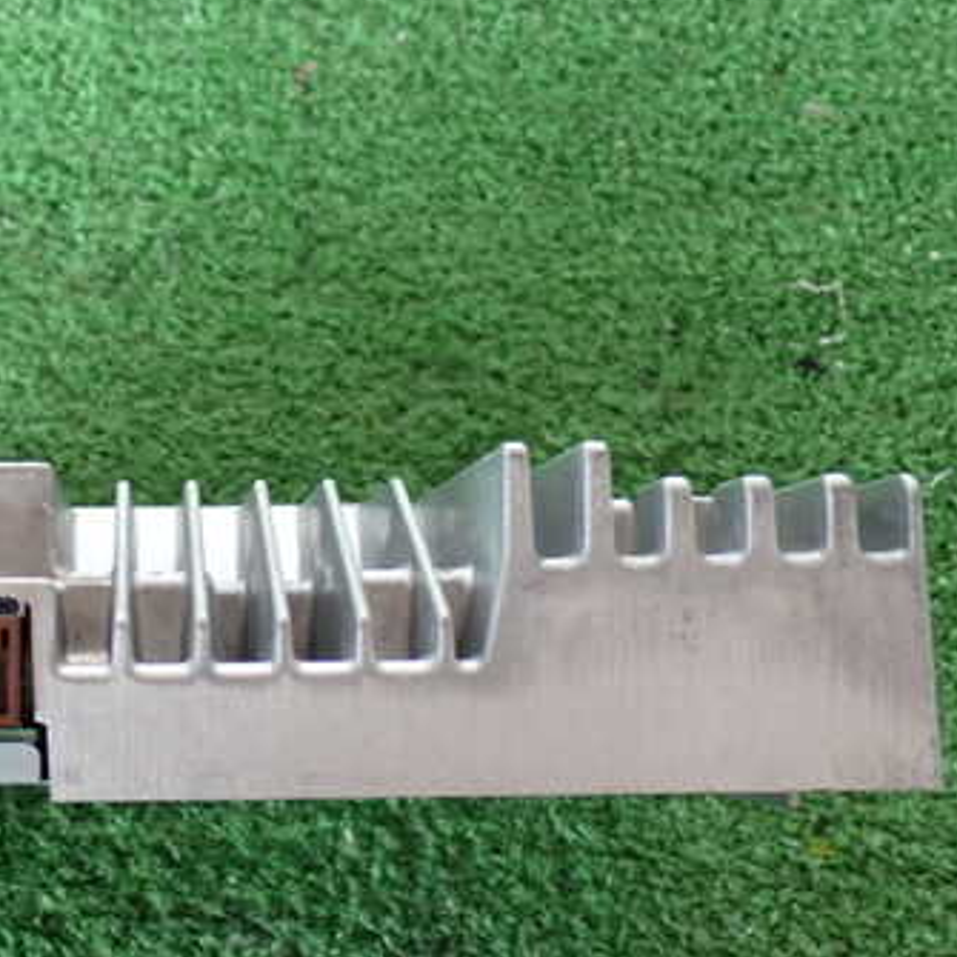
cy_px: 597
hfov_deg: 25.9
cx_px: 169
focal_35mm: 65
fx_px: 2033
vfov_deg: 26.4
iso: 800
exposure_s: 1/30
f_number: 2.8
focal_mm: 7.31
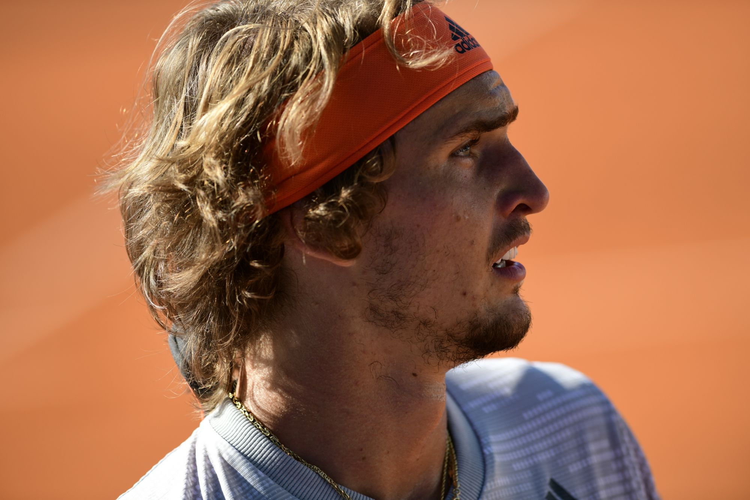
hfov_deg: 6.9
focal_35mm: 300
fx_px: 6249
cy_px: 250
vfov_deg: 4.6
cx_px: 375
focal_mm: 300
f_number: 4
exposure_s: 1/1600
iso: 250
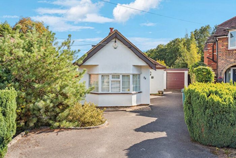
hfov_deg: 69.4
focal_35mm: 26
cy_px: 79
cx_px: 118
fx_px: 170
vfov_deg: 49.6
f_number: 5.6
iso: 320
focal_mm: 26
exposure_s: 1/640
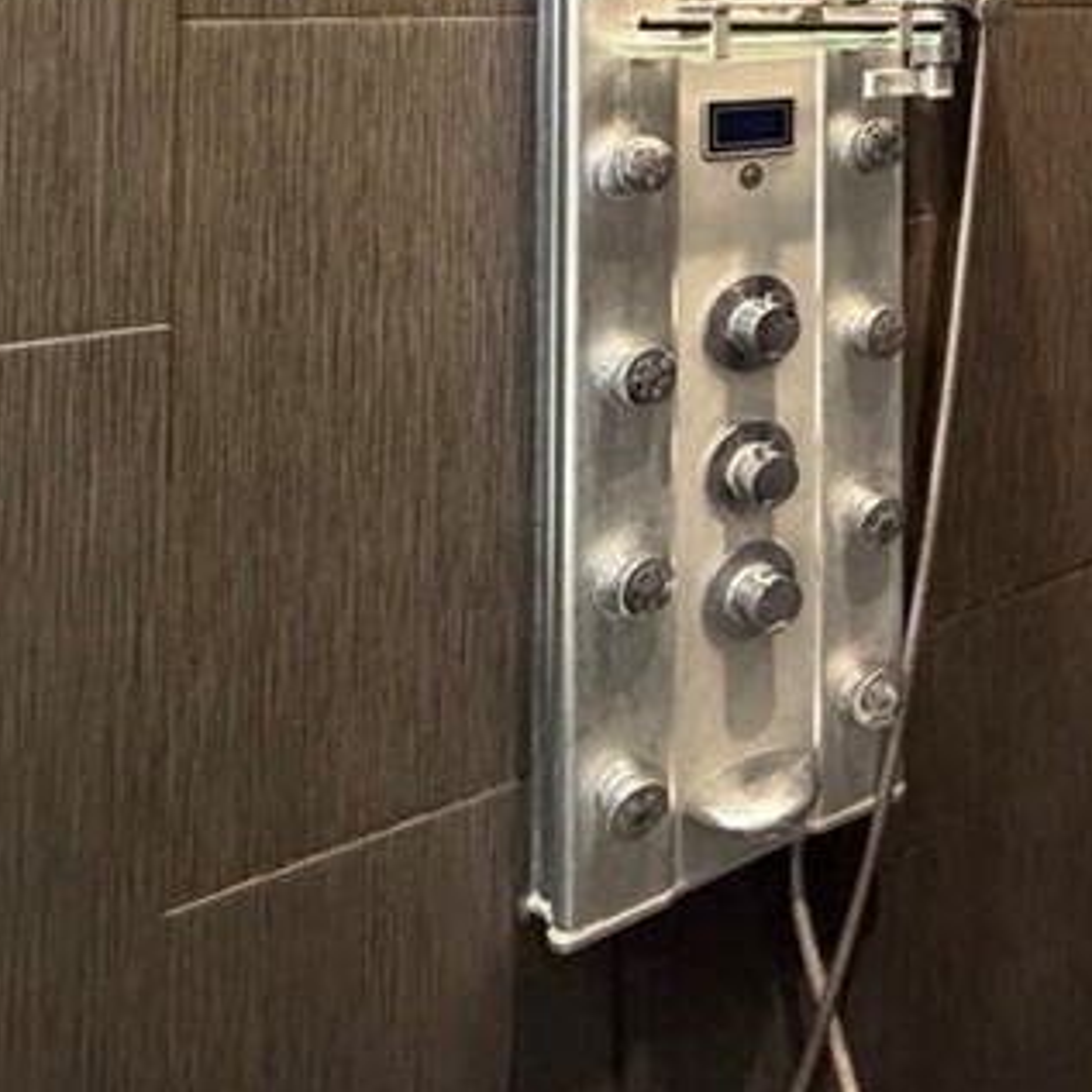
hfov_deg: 34.6
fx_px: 1428
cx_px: 1268
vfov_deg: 36.6
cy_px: -52
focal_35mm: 40
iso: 640
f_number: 2.2
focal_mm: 2.22
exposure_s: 1/60
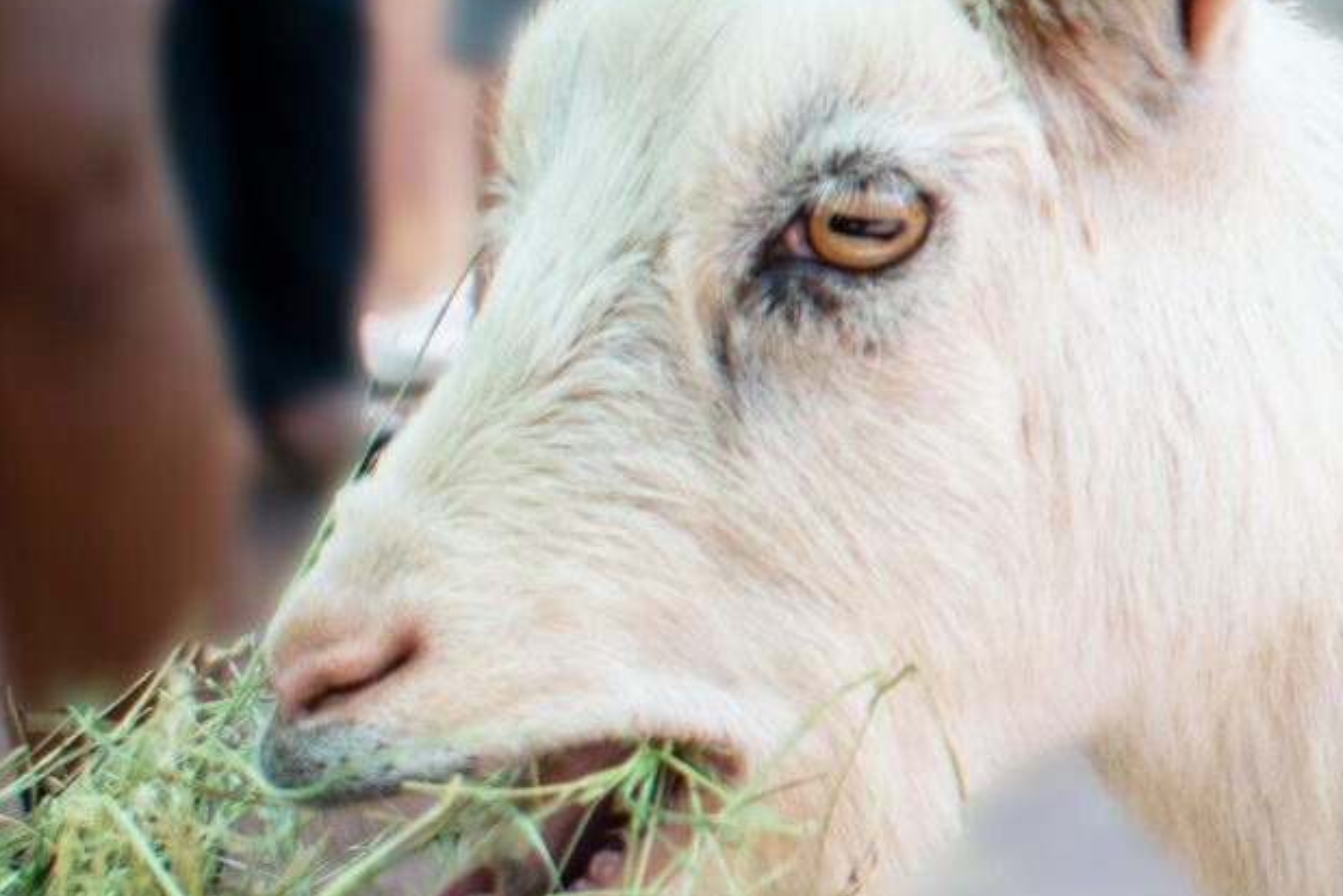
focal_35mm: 186
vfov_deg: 7.4
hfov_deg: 10.6
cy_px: 159
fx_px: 6940
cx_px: 2150
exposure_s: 1/250
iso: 250
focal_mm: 30
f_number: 5
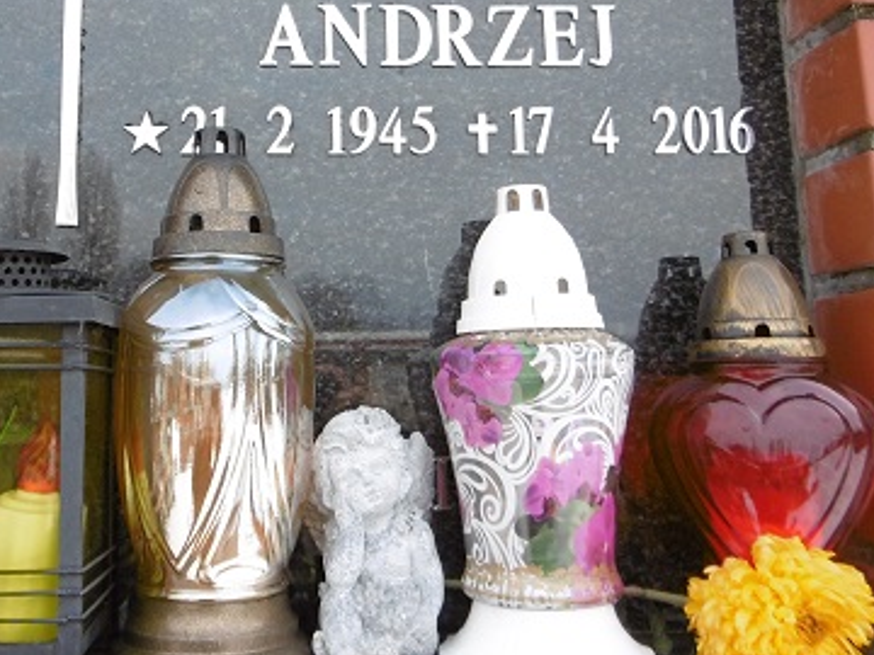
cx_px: 337
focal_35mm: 40
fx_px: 1010
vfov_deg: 35.6
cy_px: 218
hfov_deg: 46.5
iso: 100
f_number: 3.1
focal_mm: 4.3
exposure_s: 1/80
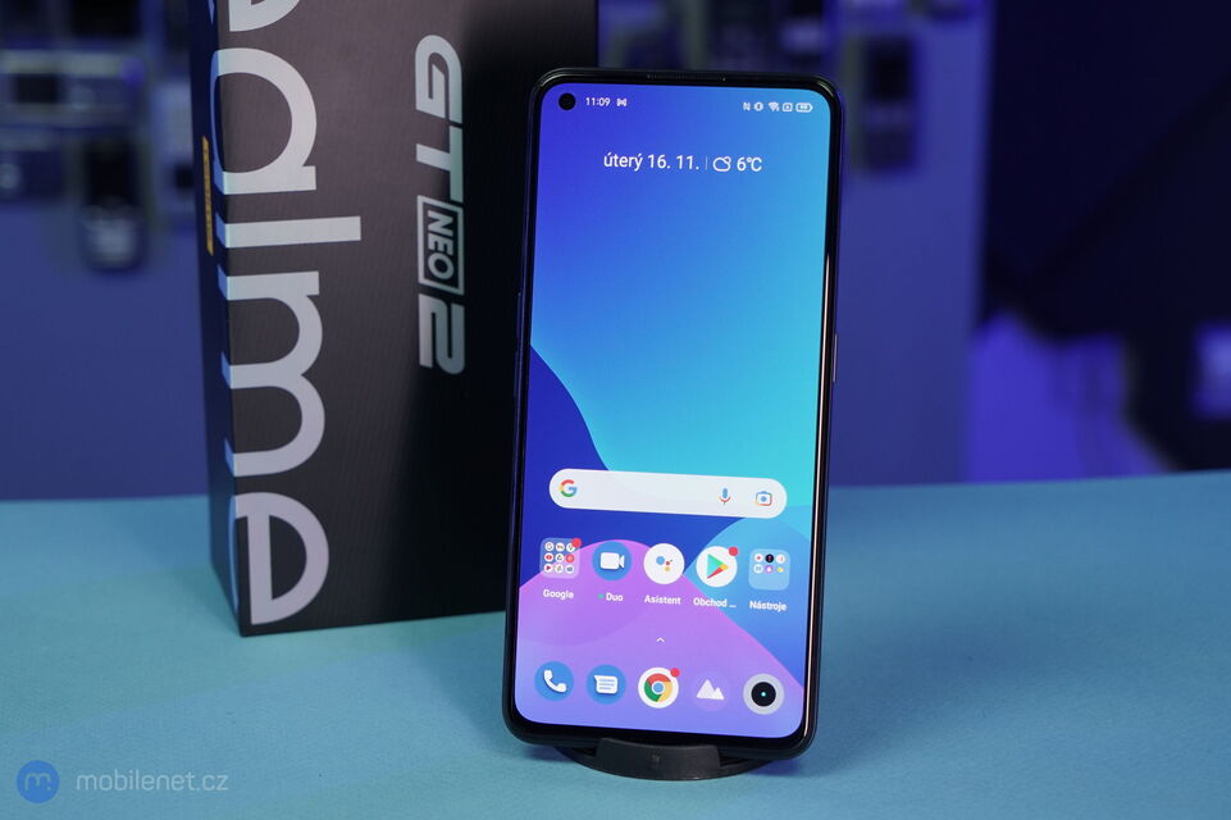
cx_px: 616
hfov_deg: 28.9
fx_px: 2393
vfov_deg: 19.4
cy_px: 410
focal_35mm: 70
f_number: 7.1
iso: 1250
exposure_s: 1/160
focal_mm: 70
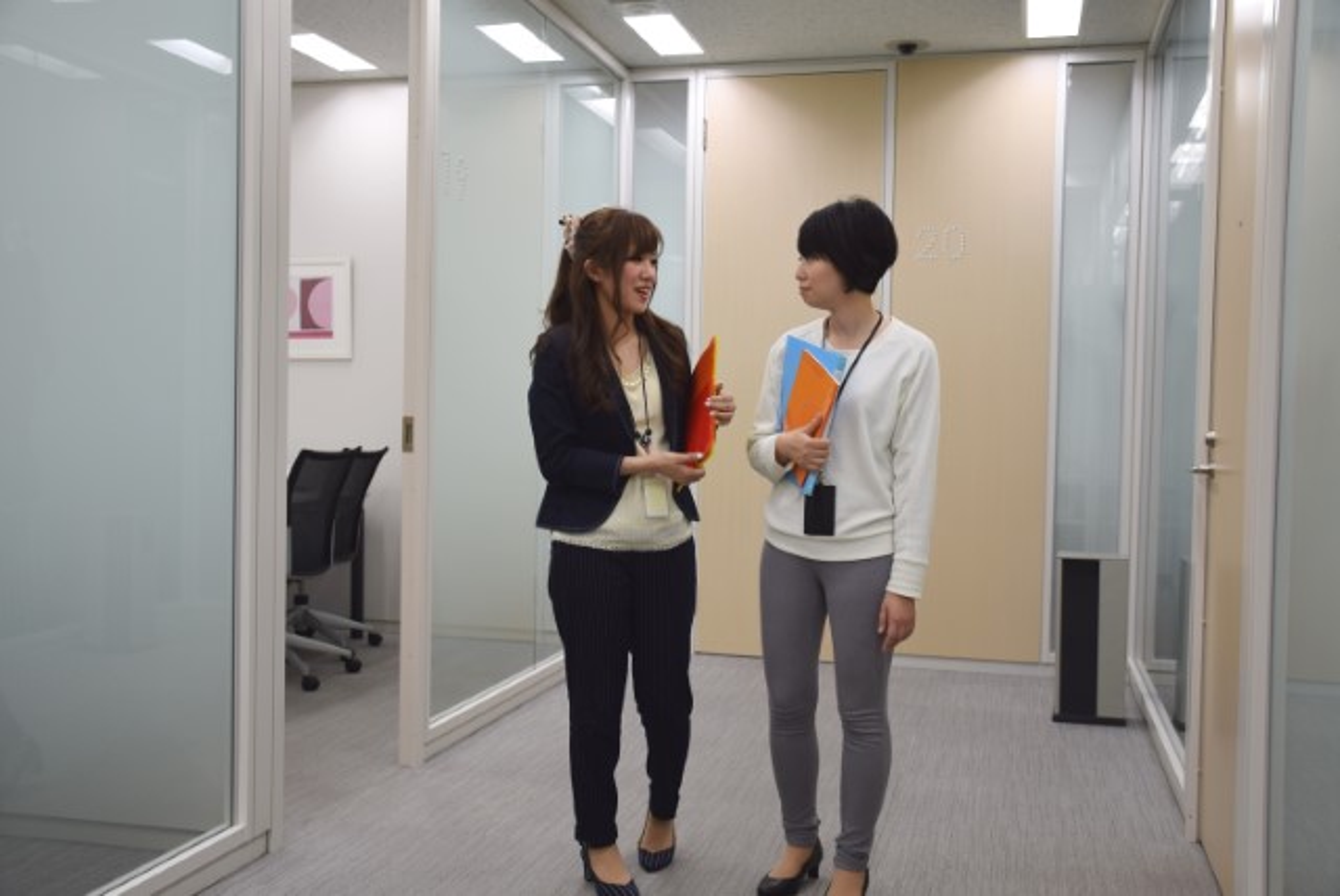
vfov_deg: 36.9
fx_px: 1341
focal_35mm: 36
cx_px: 670
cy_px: 448
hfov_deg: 53.1
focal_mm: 24
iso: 100
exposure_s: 1/30
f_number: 3.8
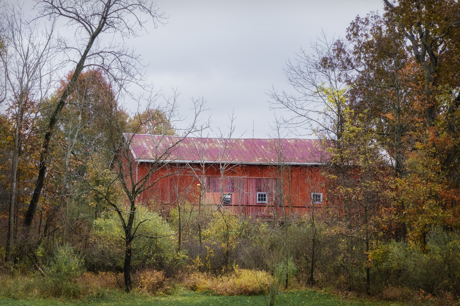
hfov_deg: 14.8
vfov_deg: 9.9
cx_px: 230
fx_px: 1776
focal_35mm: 139
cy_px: 153
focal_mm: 51
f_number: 9
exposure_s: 1/40
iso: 400
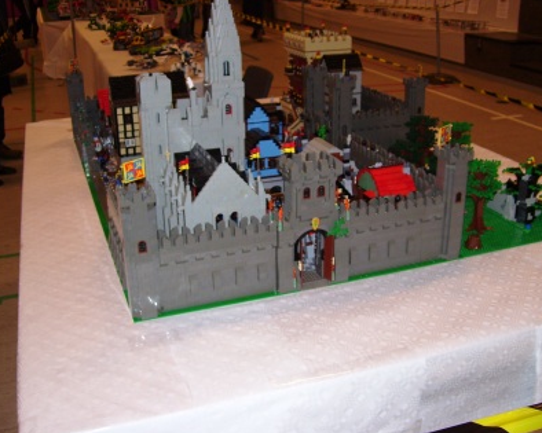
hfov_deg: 45.8
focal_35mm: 40
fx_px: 641
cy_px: 208
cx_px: 268
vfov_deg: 37.3
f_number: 2.7
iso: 80
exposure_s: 1/60
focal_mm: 6
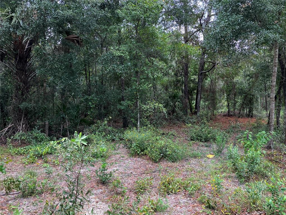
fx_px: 231
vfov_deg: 49.7
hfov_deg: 63.4
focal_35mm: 28
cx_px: 143
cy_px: 108
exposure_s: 1/121
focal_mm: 3.99
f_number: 1.8
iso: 64
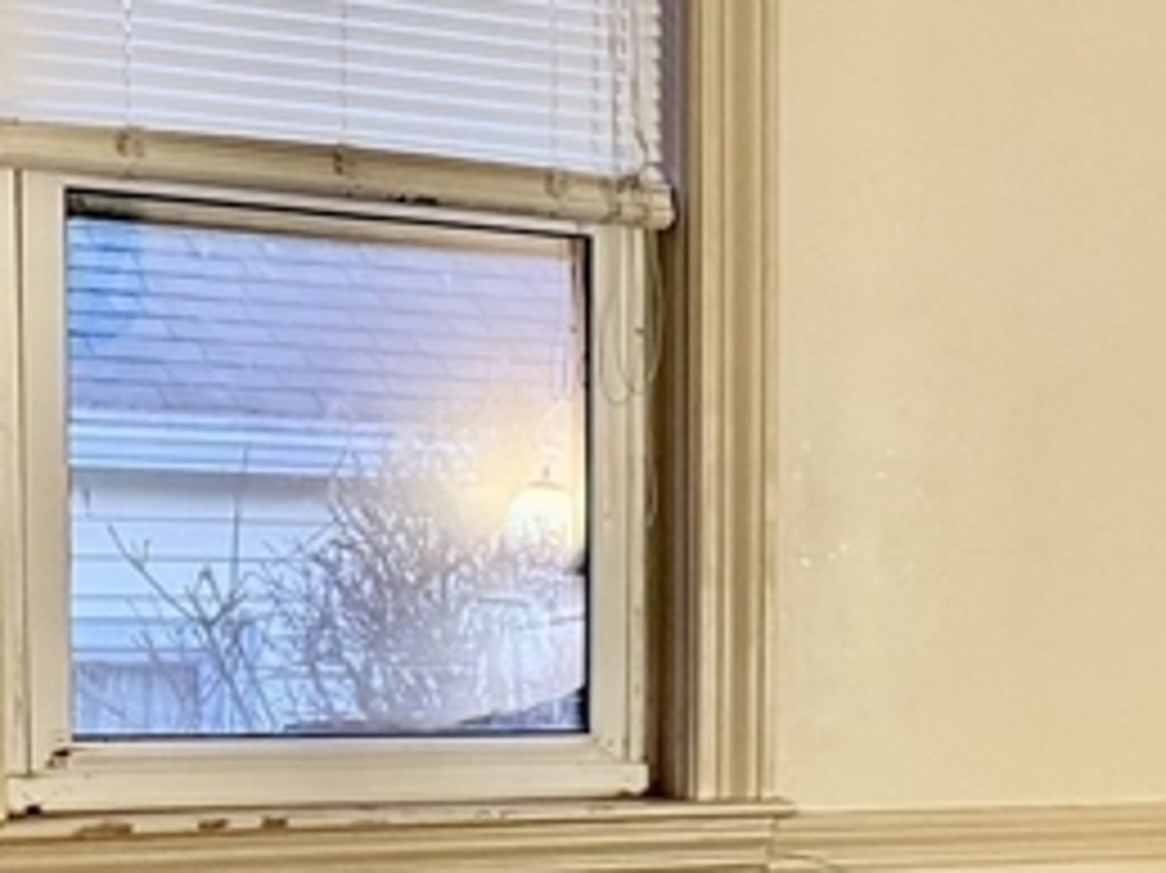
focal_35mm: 95
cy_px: 940
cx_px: 1418
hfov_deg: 19.4
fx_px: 3198
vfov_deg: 15.2
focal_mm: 6.76
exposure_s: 1/30
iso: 1000
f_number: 1.78
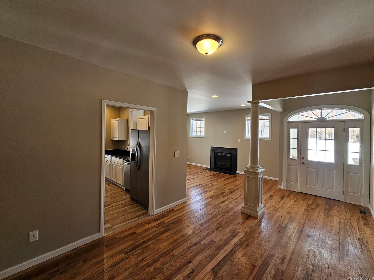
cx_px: 186
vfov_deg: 85.6
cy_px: 134
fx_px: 151
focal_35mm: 14
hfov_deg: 102.1
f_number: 2.2
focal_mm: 2.2
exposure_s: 1/120
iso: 80
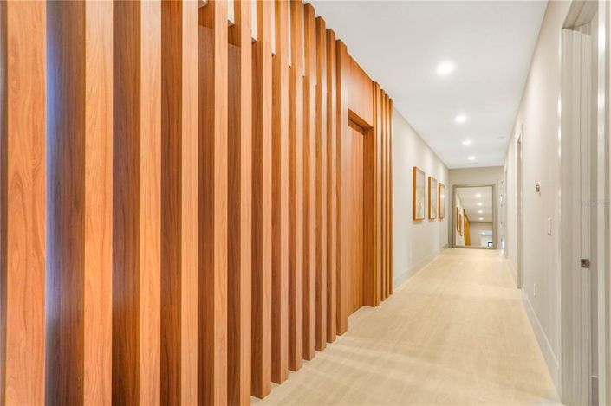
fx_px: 305
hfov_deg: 90.0
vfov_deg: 67.3
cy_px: 203
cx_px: 306
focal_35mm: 18
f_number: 2.2
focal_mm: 12
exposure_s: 1/40
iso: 100
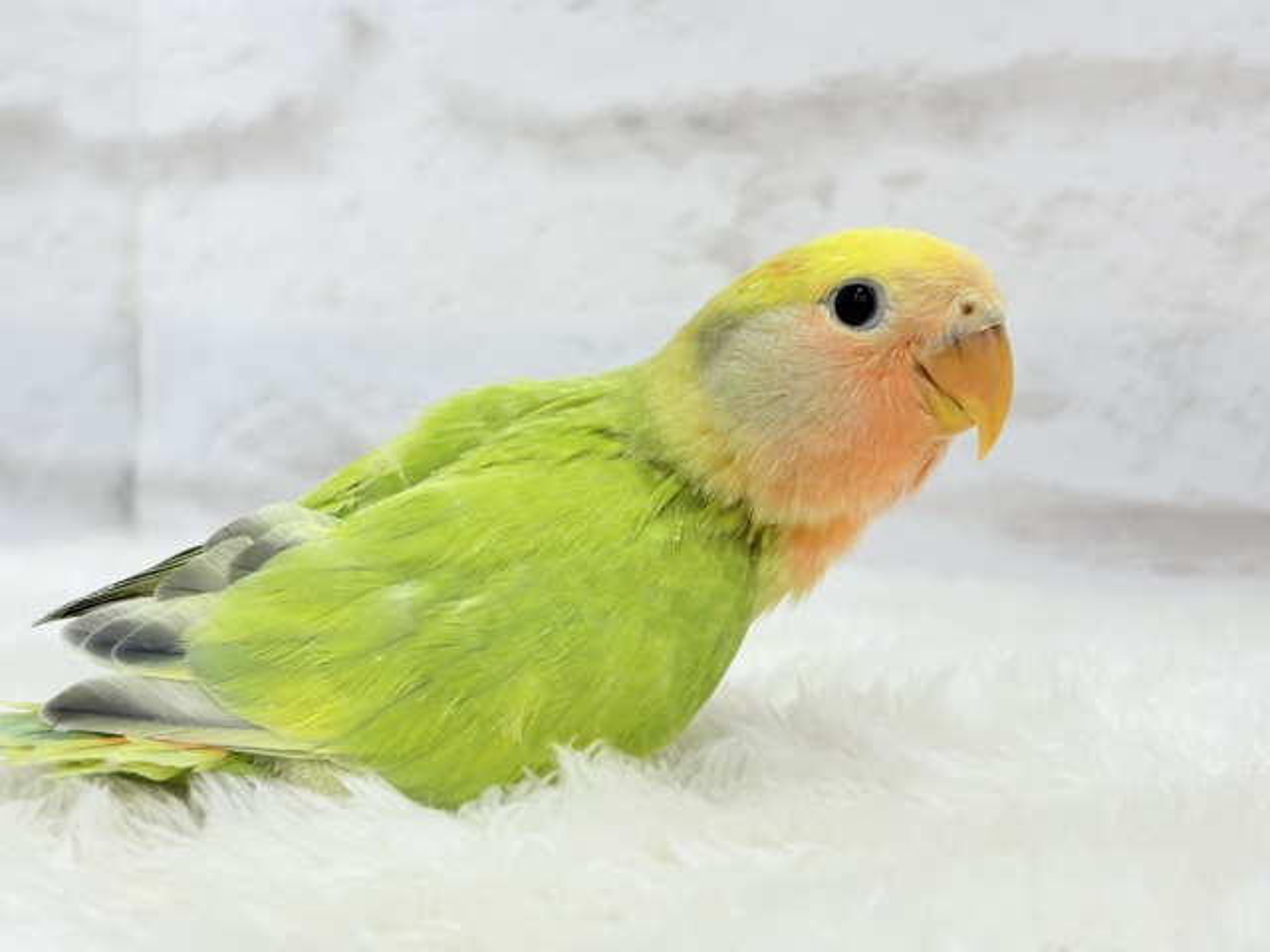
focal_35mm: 52
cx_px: 635
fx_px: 1908
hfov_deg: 36.8
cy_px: 476
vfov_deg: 28.0
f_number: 1.6
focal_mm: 5.96
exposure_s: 1/100
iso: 64
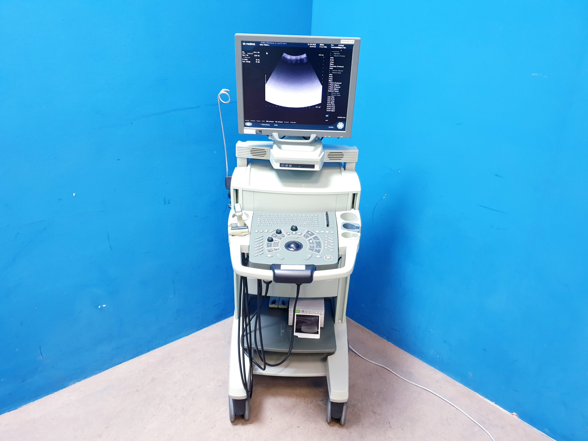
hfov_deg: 67.3
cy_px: 220
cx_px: 294
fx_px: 442
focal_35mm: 26
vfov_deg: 53.1
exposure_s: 1/33
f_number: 1.5
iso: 250
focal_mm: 4.3
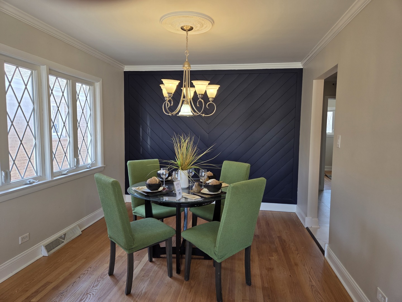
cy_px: 151
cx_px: 201
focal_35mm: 23
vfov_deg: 58.9
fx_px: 267
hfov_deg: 73.9
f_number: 1.8
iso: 64
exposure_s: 1/120
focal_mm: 5.4
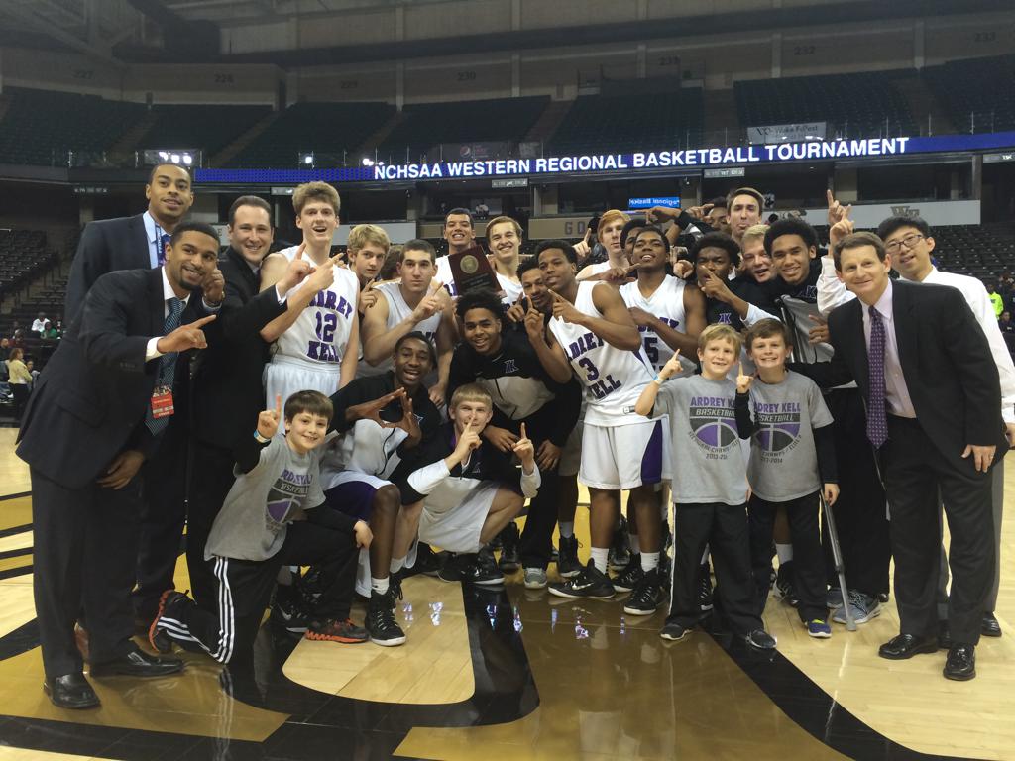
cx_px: 508
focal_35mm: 29
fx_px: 850
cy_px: 380
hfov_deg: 61.7
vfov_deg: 48.2
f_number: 2.2
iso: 40
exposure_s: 1/40
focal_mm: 4.15
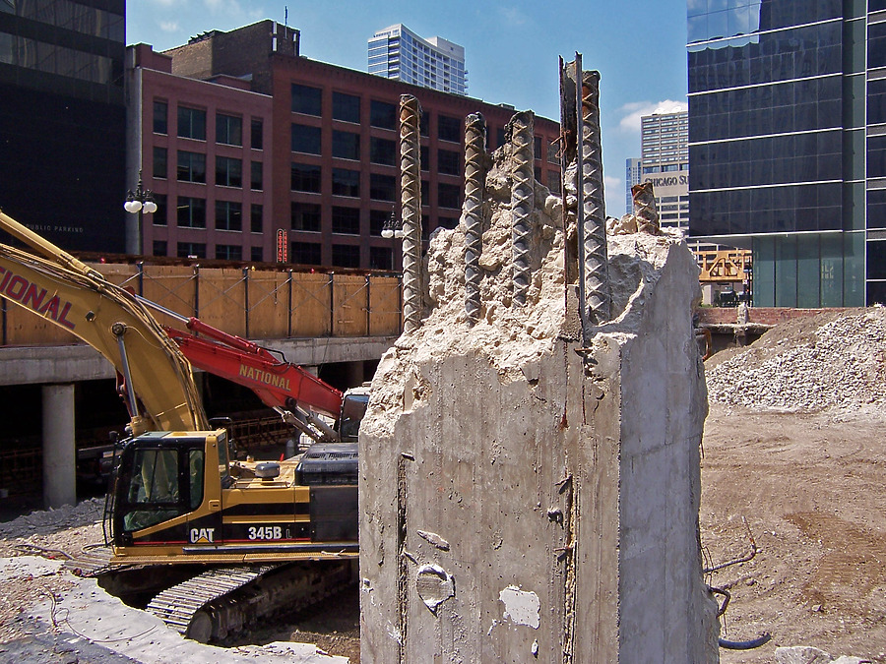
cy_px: 332
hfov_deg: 55.4
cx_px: 443
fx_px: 845
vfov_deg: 42.9
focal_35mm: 33
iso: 80
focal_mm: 5.5
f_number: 3.4
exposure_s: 1/750
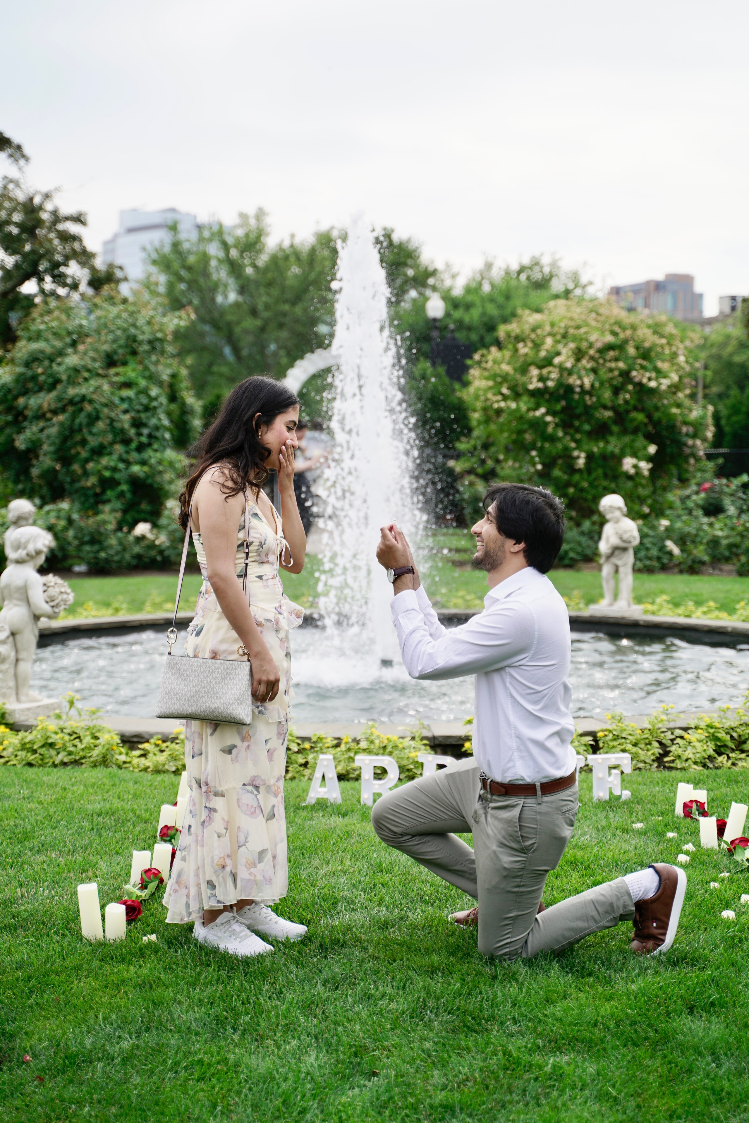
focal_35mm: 60
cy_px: 562
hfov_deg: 22.6
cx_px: 374
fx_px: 1872
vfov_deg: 33.4
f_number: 2.8
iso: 100
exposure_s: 1/800
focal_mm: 60
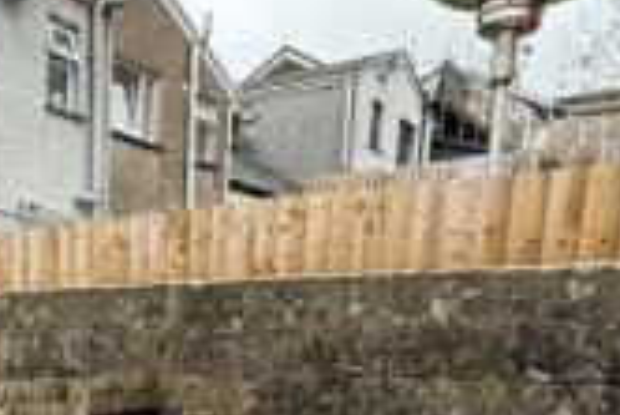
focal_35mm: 51
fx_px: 879
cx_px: 77
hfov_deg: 36.7
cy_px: 548
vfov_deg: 23.3
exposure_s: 1/99
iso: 64
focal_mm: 2.22
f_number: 2.2
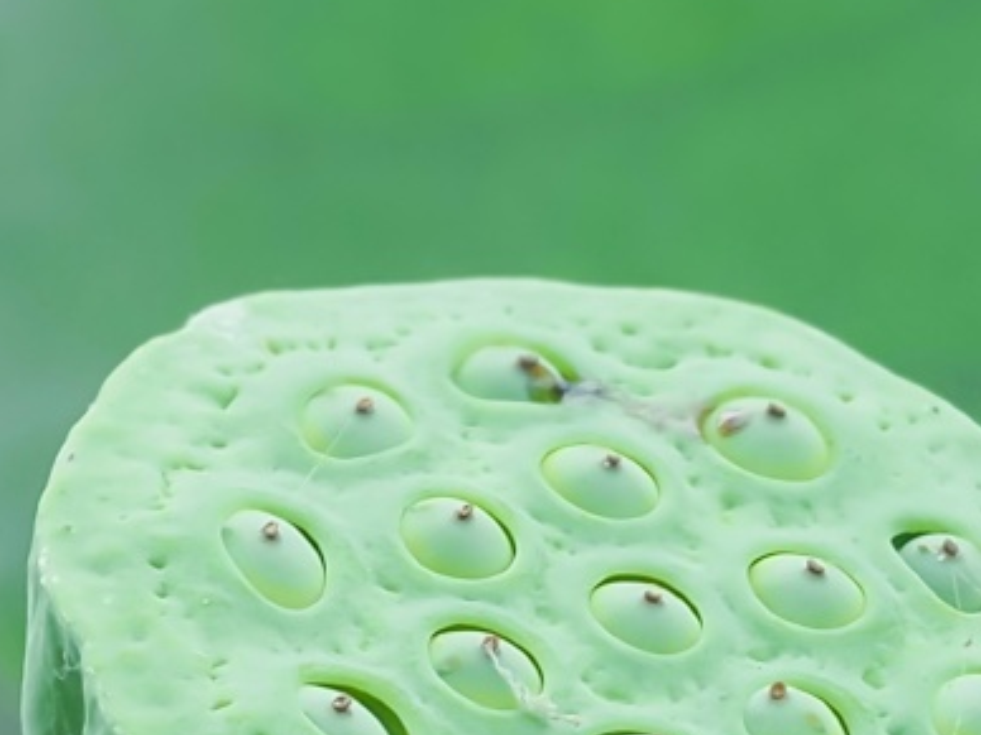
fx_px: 19441
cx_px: 480
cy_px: 775
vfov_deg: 2.2
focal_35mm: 686
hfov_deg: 2.9
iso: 250
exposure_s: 1/160
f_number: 5.6
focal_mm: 111
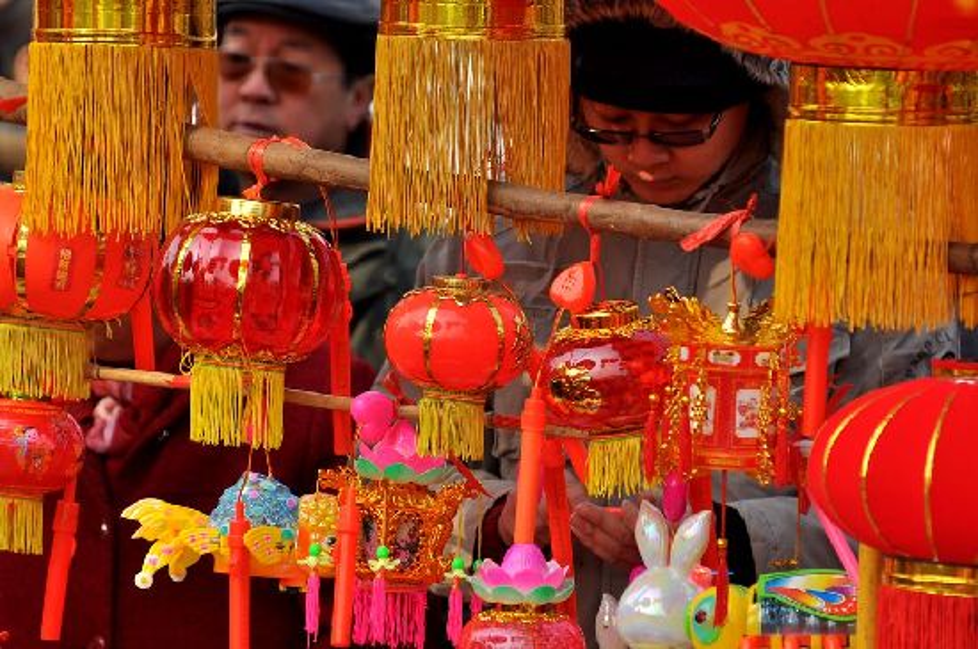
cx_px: 489
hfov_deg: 6.9
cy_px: 324
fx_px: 8138
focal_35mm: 300
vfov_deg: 4.6
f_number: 4.5
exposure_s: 1/1250
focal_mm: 200
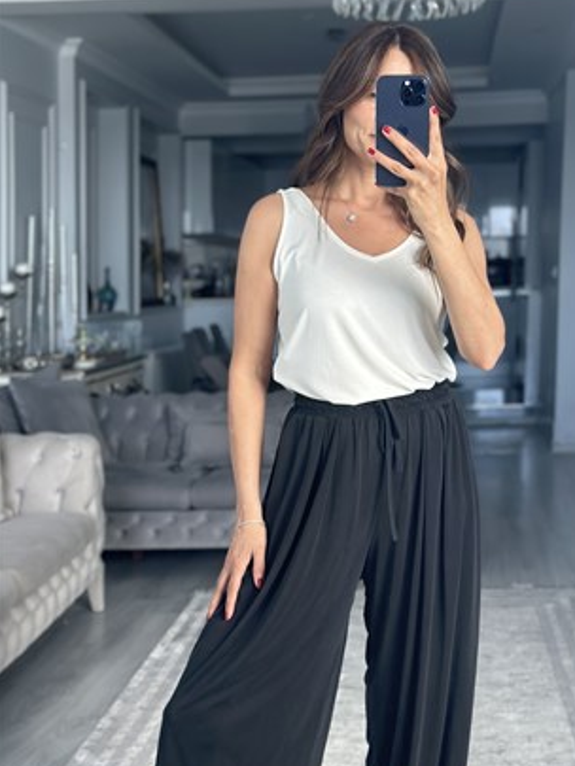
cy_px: 363
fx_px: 1328
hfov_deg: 24.4
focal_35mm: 60
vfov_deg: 32.2
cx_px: 356
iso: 100
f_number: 1.78
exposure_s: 1/155
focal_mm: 6.86
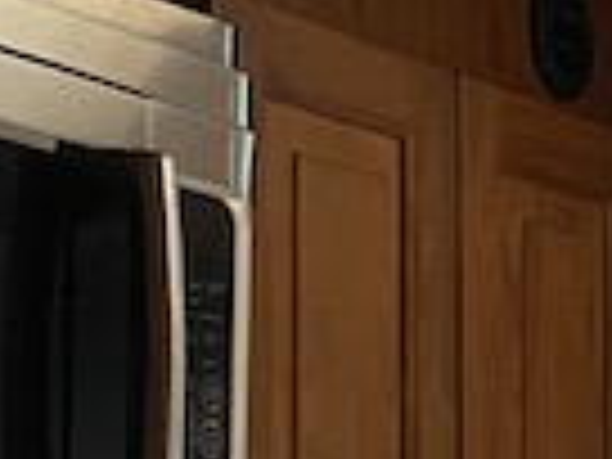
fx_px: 2705
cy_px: 842
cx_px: 1422
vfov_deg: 9.2
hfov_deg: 11.1
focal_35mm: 153
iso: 125
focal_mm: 4.25
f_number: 1.8
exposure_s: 1/60
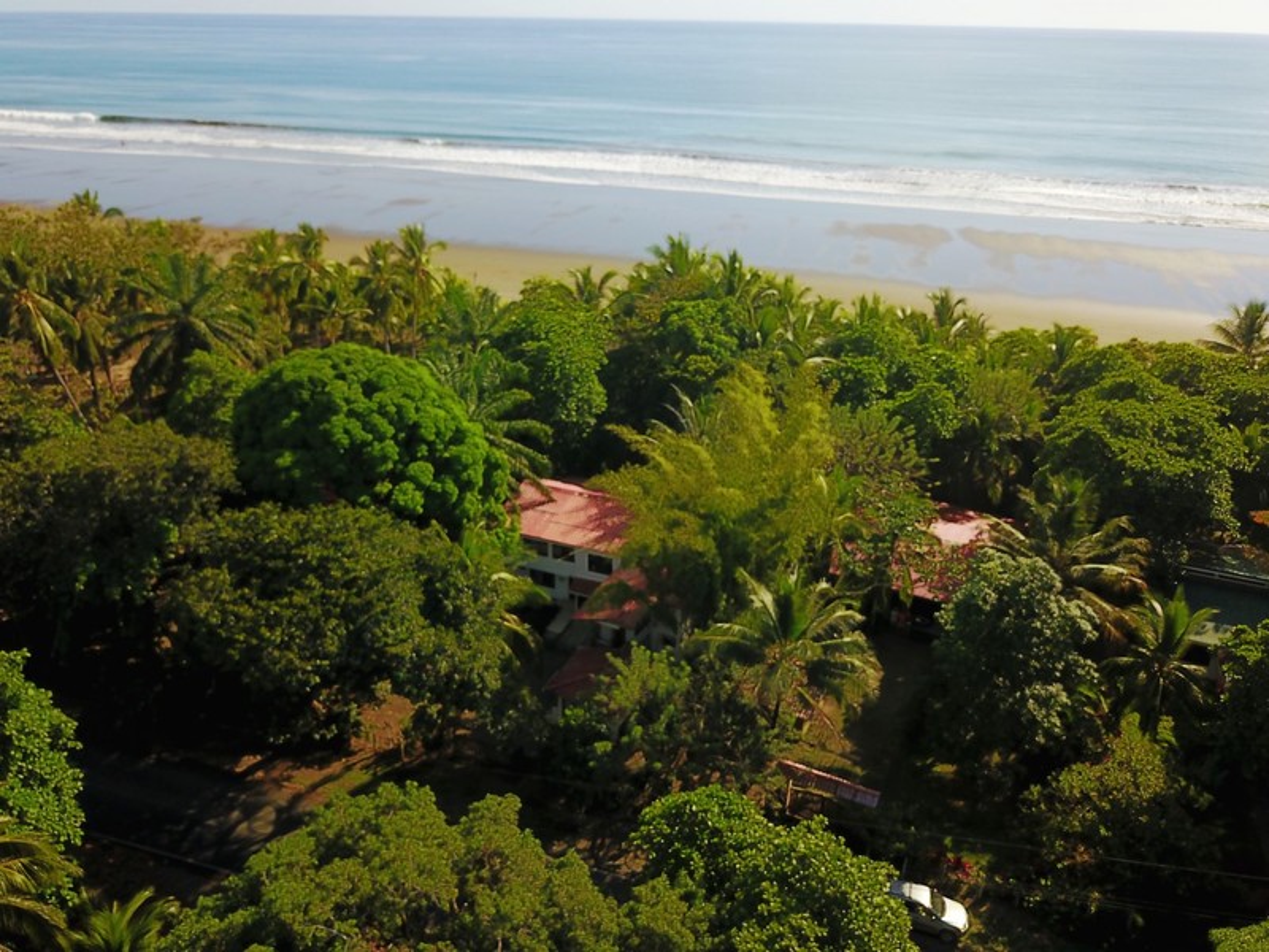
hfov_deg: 67.3
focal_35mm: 26
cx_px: 634
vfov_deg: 53.1
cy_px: 476
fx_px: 953
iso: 100
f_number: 2.2
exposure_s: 1/1433
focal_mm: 4.7
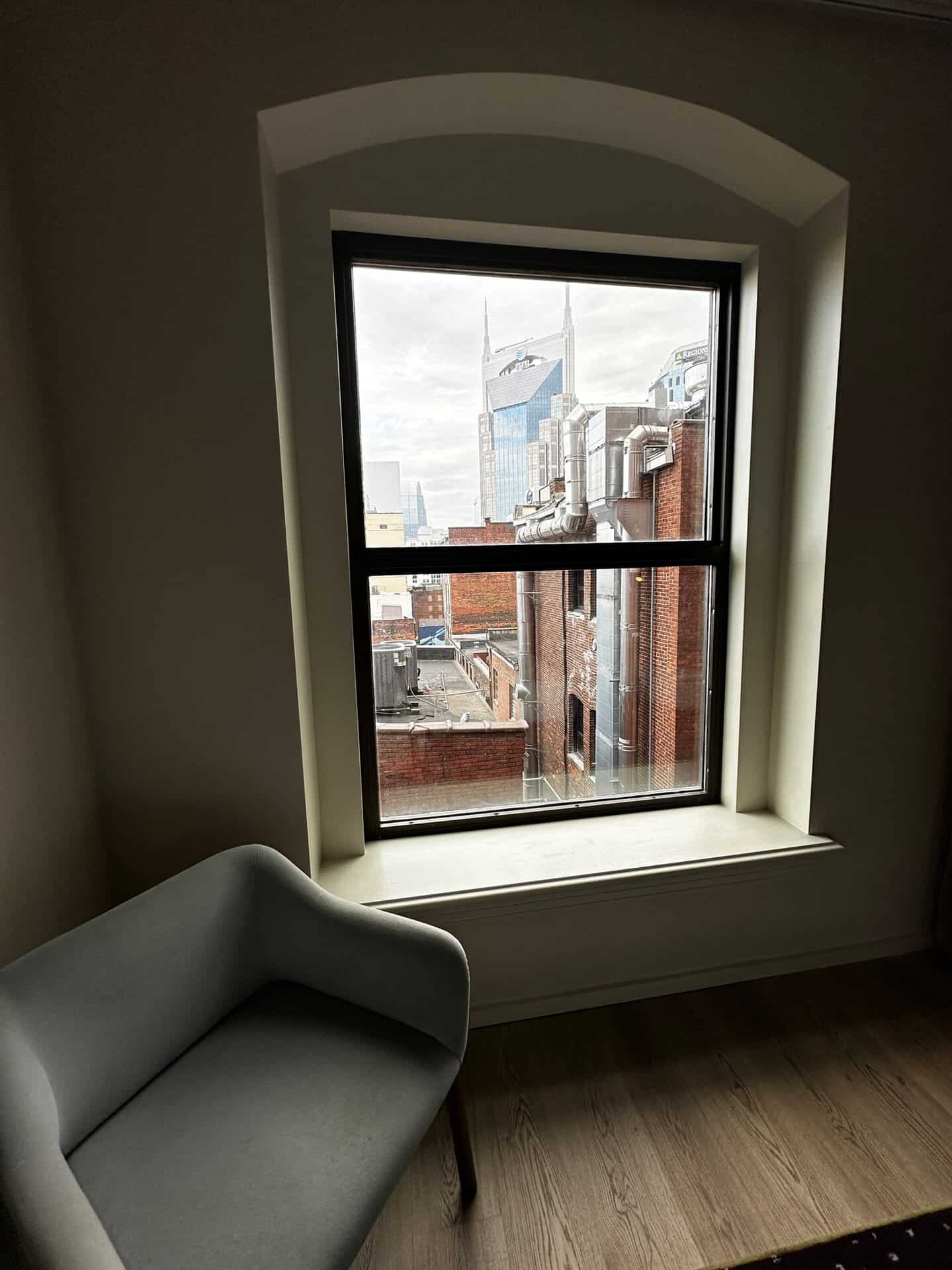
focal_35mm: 14
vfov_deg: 102.1
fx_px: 514
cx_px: 476
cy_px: 635
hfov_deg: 85.6
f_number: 2.2
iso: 40
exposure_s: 1/119
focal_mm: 2.22
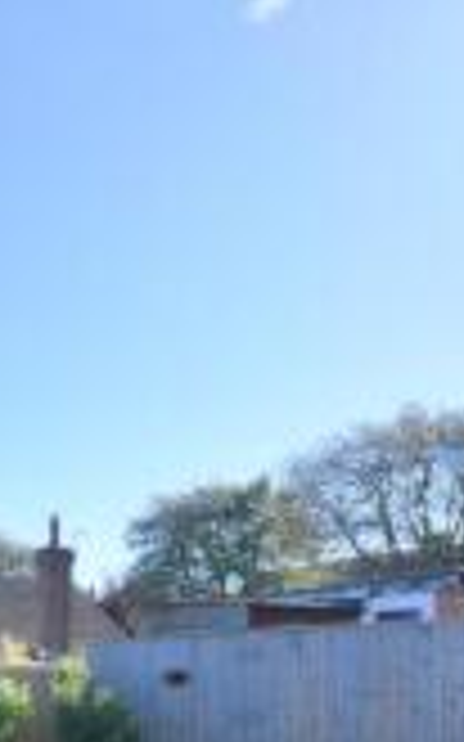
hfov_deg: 23.4
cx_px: -230
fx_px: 891
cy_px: 708
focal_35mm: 44
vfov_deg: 40.7
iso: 200
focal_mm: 10
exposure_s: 1/250
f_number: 8
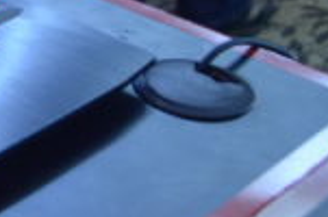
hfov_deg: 13.3
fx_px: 1255
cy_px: -37
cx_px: -282
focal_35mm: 138
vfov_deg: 9.8
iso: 1600
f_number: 4
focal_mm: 22
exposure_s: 1/15
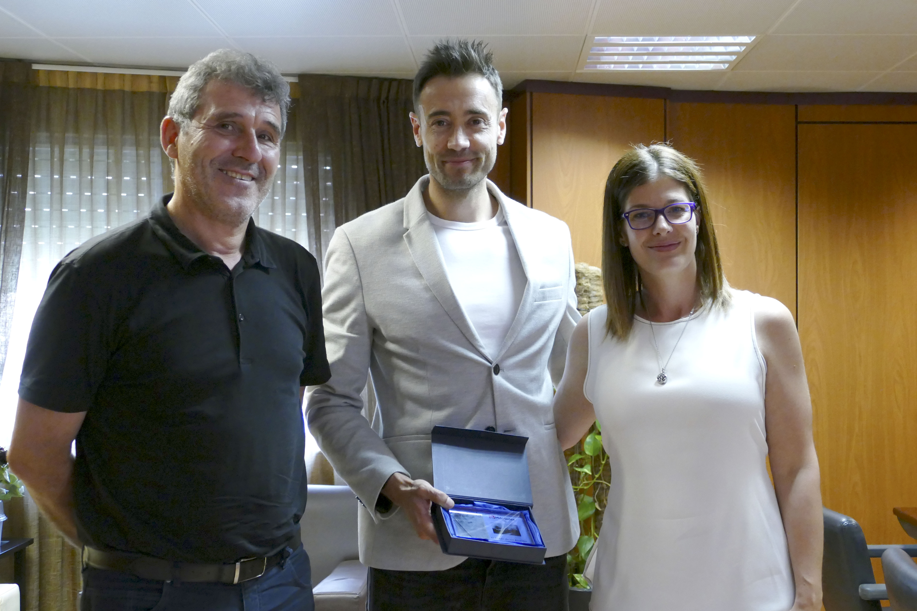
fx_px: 1019
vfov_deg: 33.4
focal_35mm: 40
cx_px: 458
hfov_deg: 48.5
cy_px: 306
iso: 1600
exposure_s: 1/80
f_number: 3.2
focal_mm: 14.76
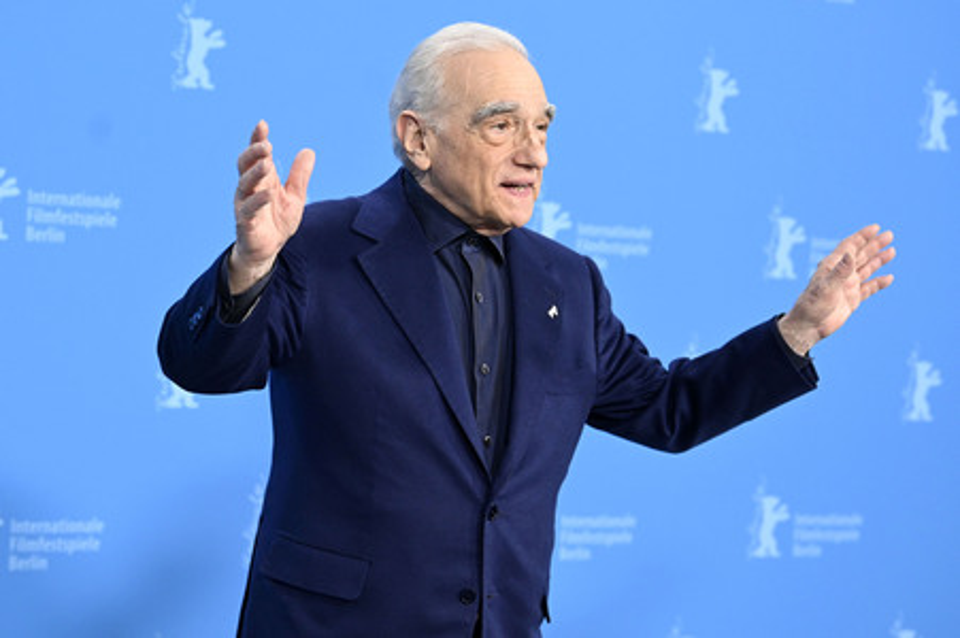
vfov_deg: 19.4
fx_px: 1865
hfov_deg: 28.9
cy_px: 319
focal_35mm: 70
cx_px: 480
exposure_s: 1/640
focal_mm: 70
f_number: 4
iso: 3200
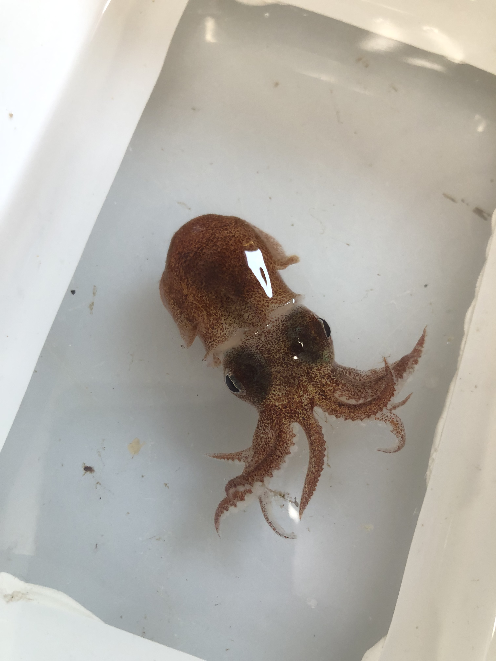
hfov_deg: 49.7
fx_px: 535
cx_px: 248
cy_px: 330
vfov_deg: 63.4
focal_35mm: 28
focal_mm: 3.99
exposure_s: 1/30
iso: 32
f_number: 1.8
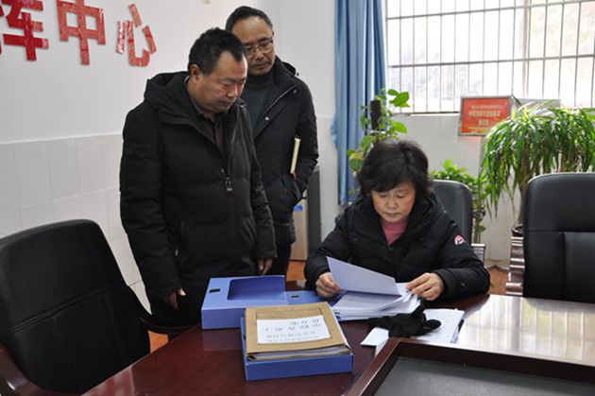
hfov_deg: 49.6
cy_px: 198
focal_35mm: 39
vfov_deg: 34.2
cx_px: 298
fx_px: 644
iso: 400
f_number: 4
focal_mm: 26
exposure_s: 1/15
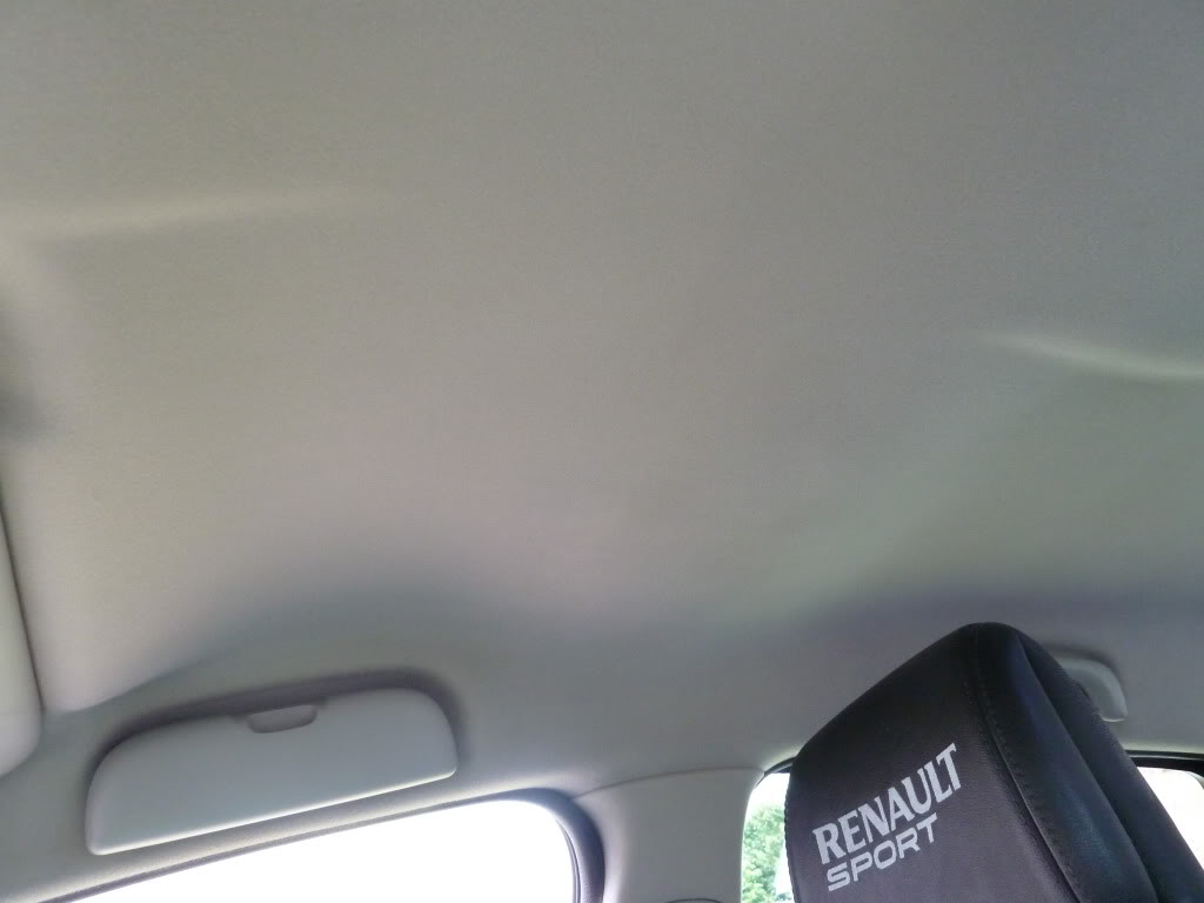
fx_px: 870
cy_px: 452
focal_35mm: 25
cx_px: 602
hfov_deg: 69.4
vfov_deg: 54.9
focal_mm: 4.1
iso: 320
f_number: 3.3
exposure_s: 1/30
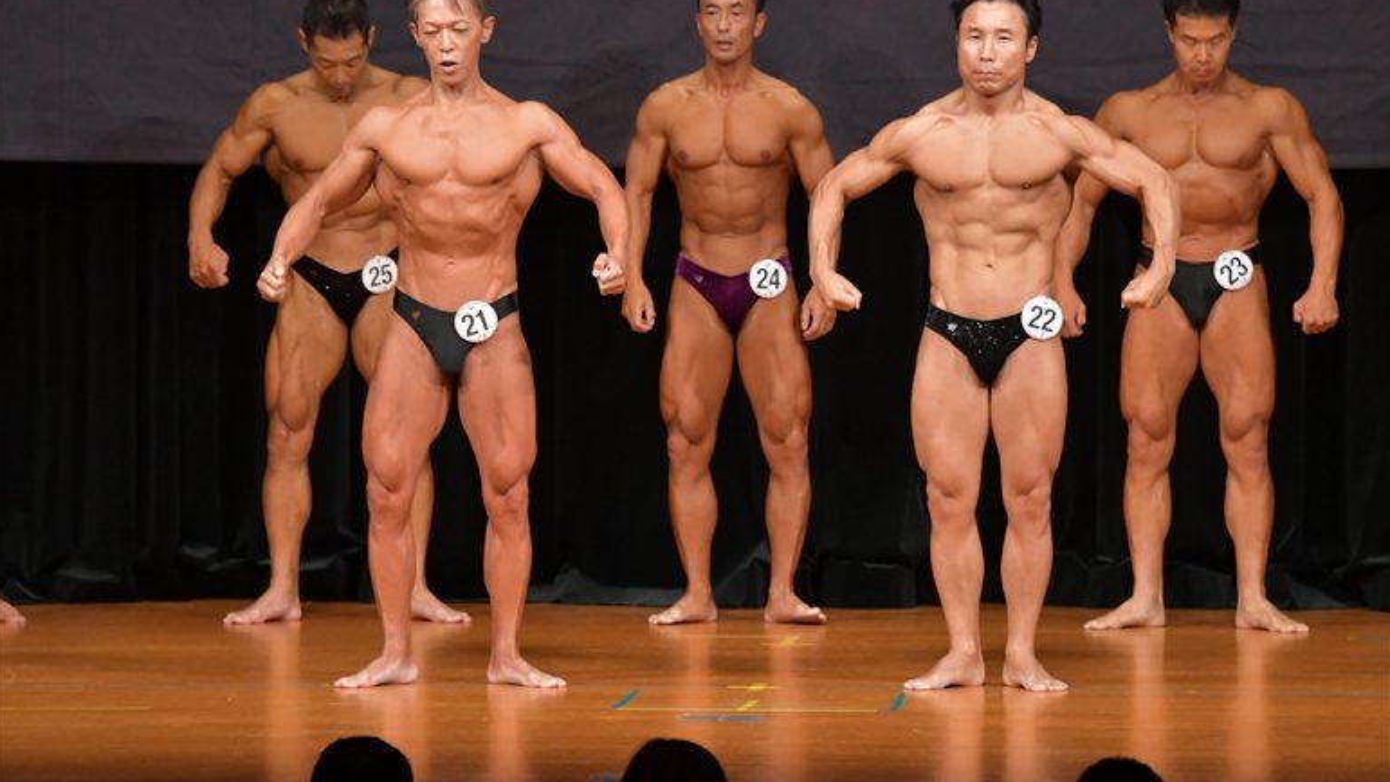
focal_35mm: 284
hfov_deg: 7.6
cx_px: 693
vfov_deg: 4.3
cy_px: 324
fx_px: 10469
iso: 5000
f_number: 5.6
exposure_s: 1/400
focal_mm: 180
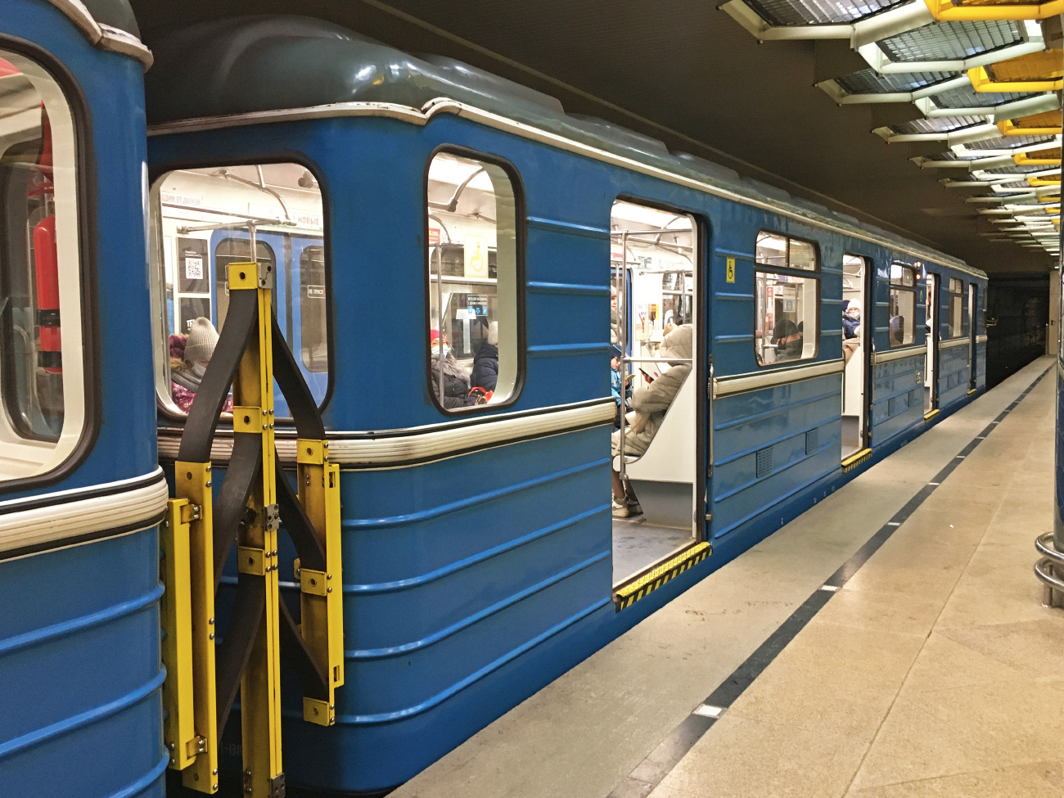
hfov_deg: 61.7
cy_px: 399
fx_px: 891
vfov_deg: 48.2
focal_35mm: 29
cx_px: 532
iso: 200
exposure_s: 1/33
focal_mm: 4.15
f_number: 2.2
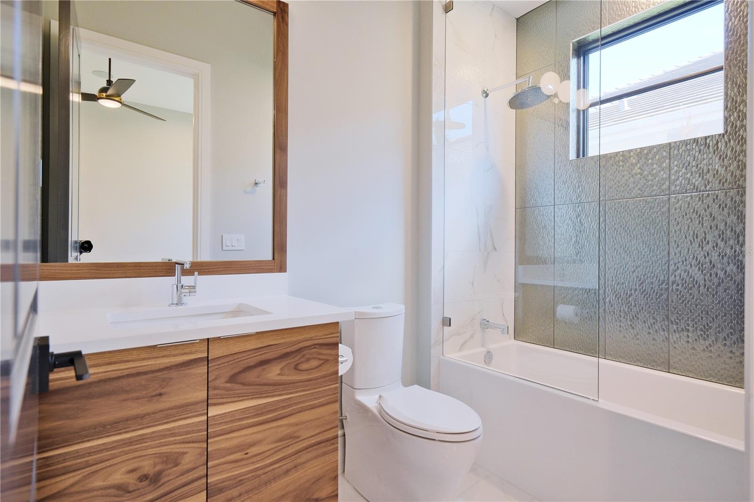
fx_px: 356
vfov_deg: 70.4
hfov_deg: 93.3
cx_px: 377
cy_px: 251
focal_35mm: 17
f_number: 4
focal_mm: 11.6
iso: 640
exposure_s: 1/80
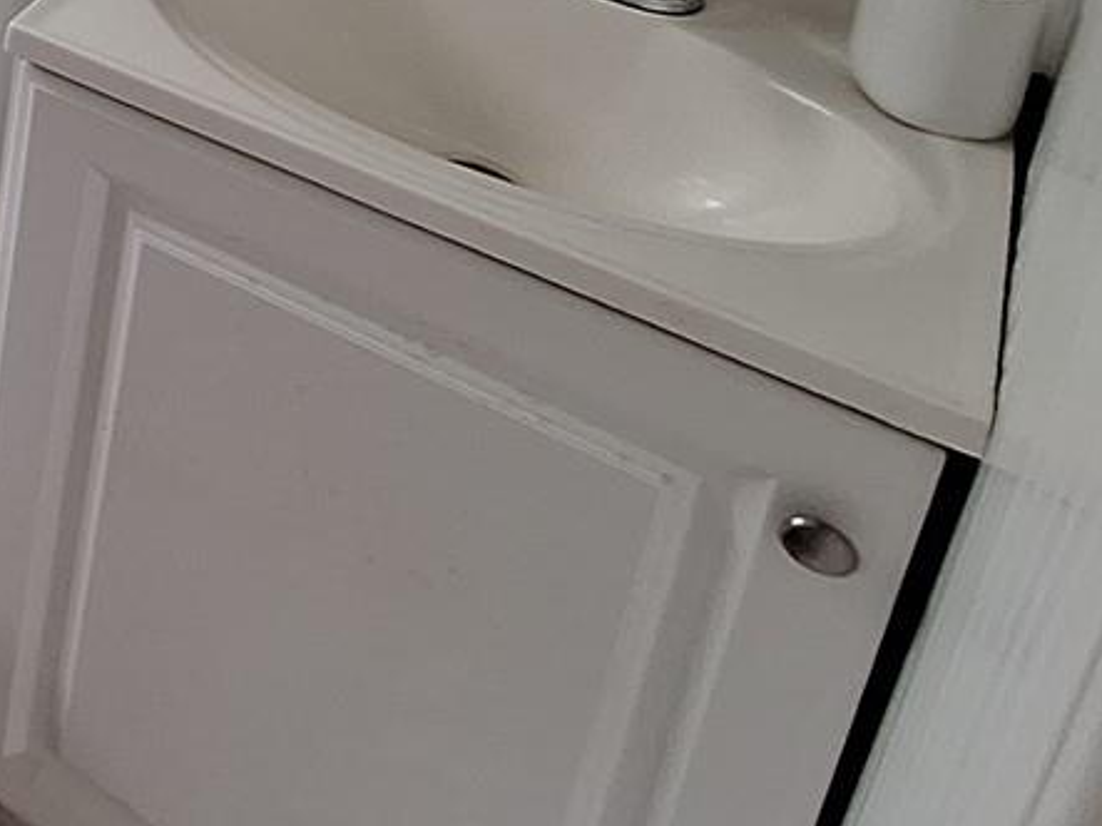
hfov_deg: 24.8
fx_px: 1496
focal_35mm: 47
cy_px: -425
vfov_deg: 24.0
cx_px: -726
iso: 100
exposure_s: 1/40
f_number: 2.2
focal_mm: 1.74
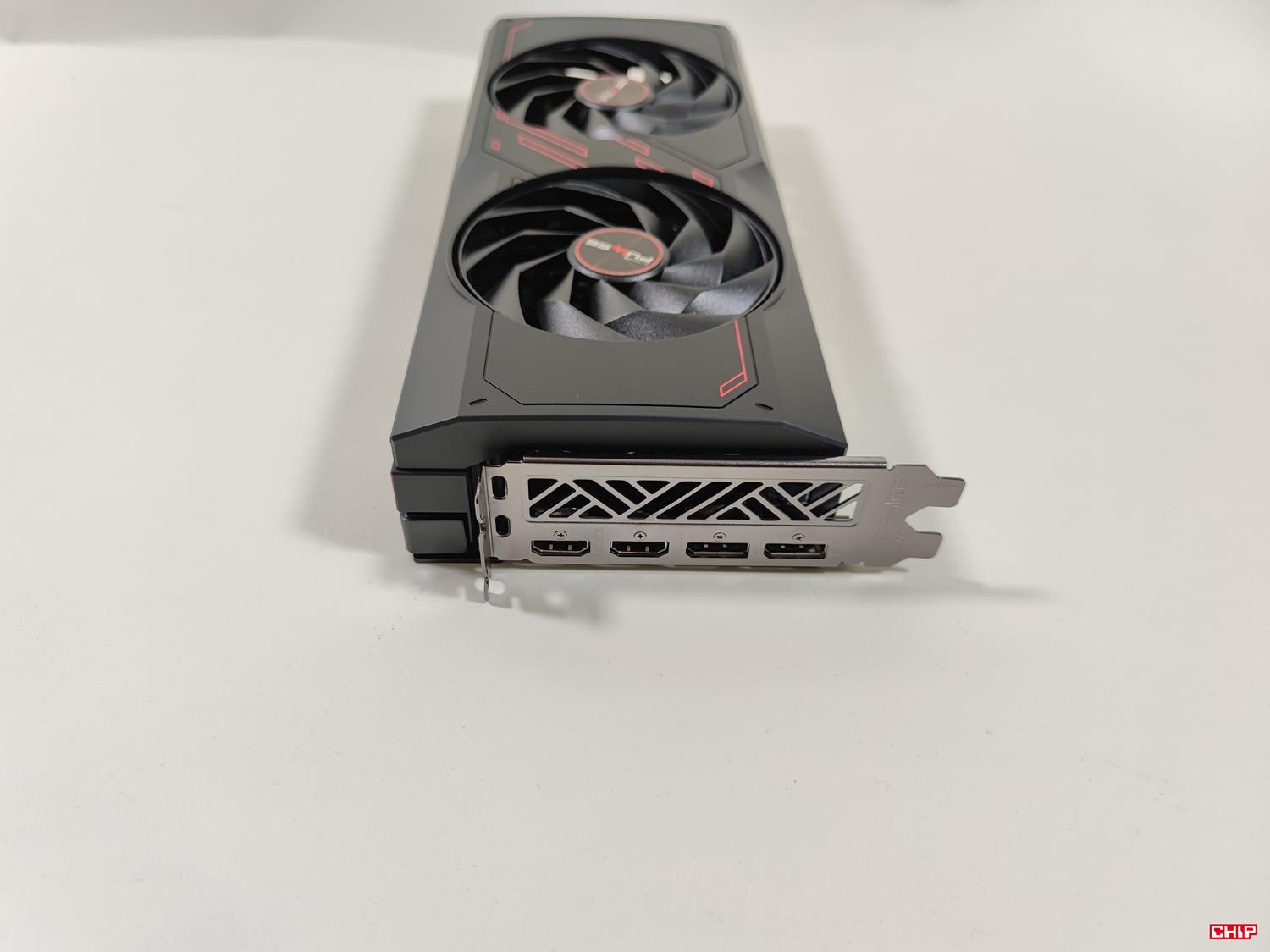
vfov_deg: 54.9
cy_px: 476
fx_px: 917
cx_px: 635
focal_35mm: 25
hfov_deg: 69.4
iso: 77
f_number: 1.85
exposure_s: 1/100
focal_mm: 6.78
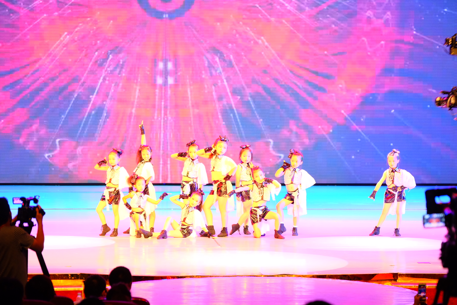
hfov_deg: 14.0
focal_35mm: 147
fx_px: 1866
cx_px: 228
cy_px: 152
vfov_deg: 9.3
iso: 800
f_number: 2.8
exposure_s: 1/20
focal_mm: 98.2
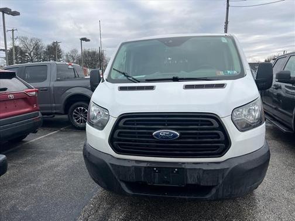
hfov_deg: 67.3
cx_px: 148
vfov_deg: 53.1
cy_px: 110
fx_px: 222
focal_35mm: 26
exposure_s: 1/1377
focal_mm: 5.7
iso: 50
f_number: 1.5
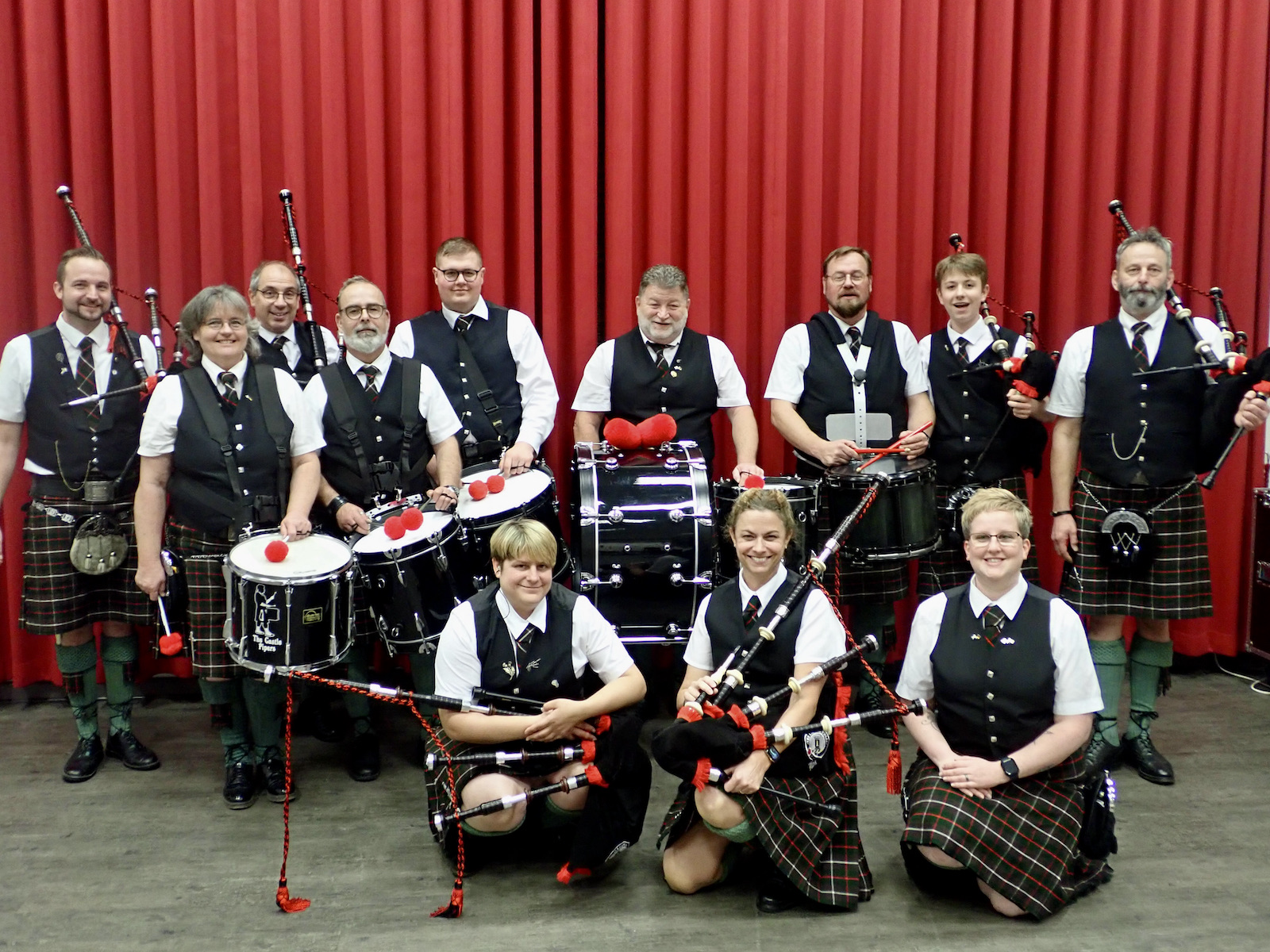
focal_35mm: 35
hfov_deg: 52.6
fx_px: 1284
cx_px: 635
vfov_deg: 40.7
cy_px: 476
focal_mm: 6.42
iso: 640
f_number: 2.6
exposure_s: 1/40
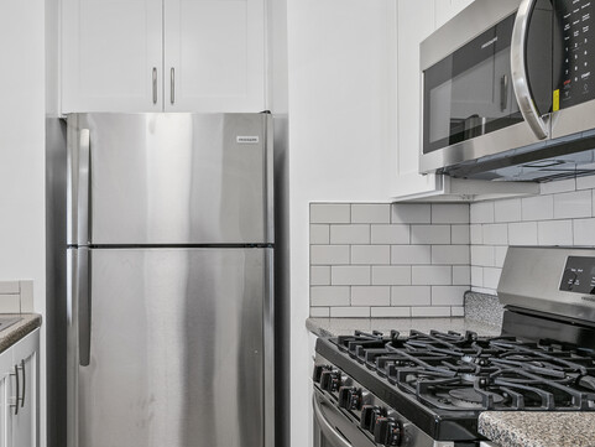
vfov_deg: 46.8
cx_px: 185
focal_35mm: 30
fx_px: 516
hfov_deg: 58.2
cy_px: 223
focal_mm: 10
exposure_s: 1/10
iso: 100
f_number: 8
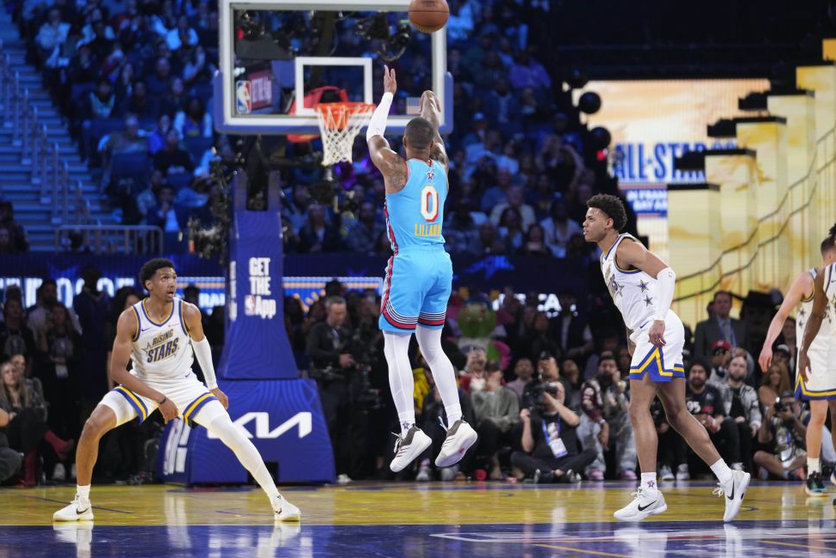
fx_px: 3809
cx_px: 427
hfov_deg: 12.5
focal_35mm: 164
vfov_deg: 8.4
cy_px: 270
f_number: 2.8
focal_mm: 156
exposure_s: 1/1000
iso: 2500
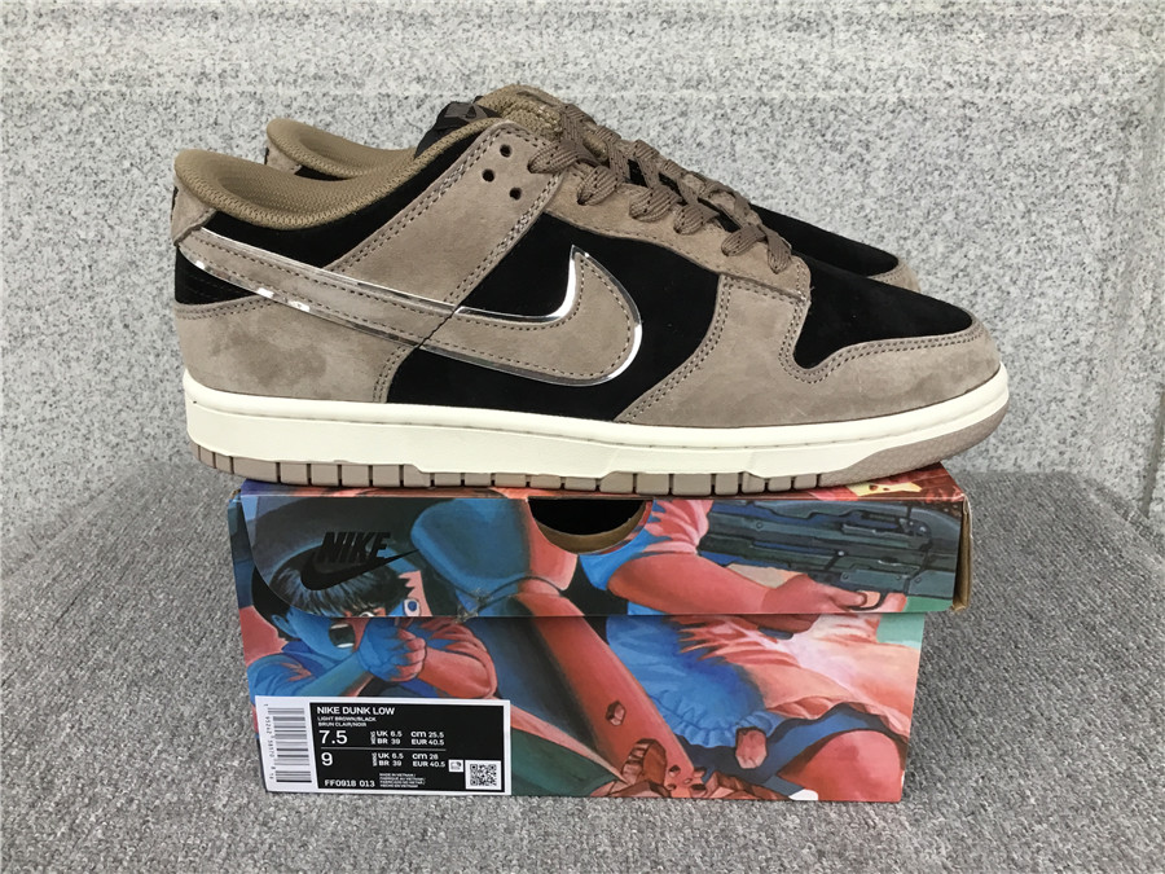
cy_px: 437
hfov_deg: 58.4
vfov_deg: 45.4
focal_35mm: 31
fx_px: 1043
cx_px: 582
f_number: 2.4
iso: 40
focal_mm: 3.3
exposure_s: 1/33
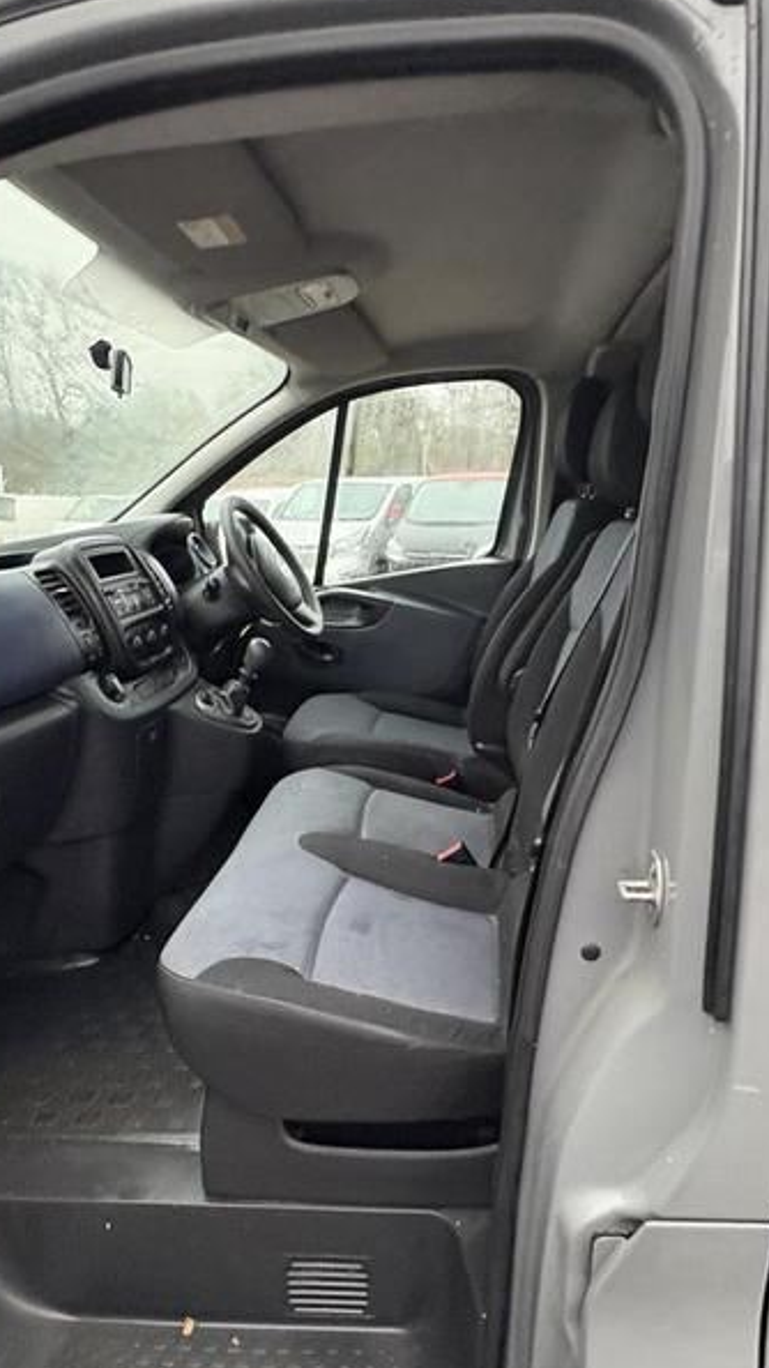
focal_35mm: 23
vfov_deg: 78.7
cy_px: 702
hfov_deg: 49.3
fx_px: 834
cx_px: 449
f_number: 2.2
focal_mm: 2.22
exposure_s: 1/60
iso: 500
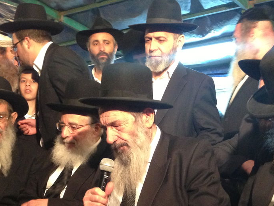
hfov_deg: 29.0
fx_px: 530
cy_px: 173
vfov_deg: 21.6
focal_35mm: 67
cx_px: 146
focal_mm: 4.13
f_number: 2.4
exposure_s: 1/15
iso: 400
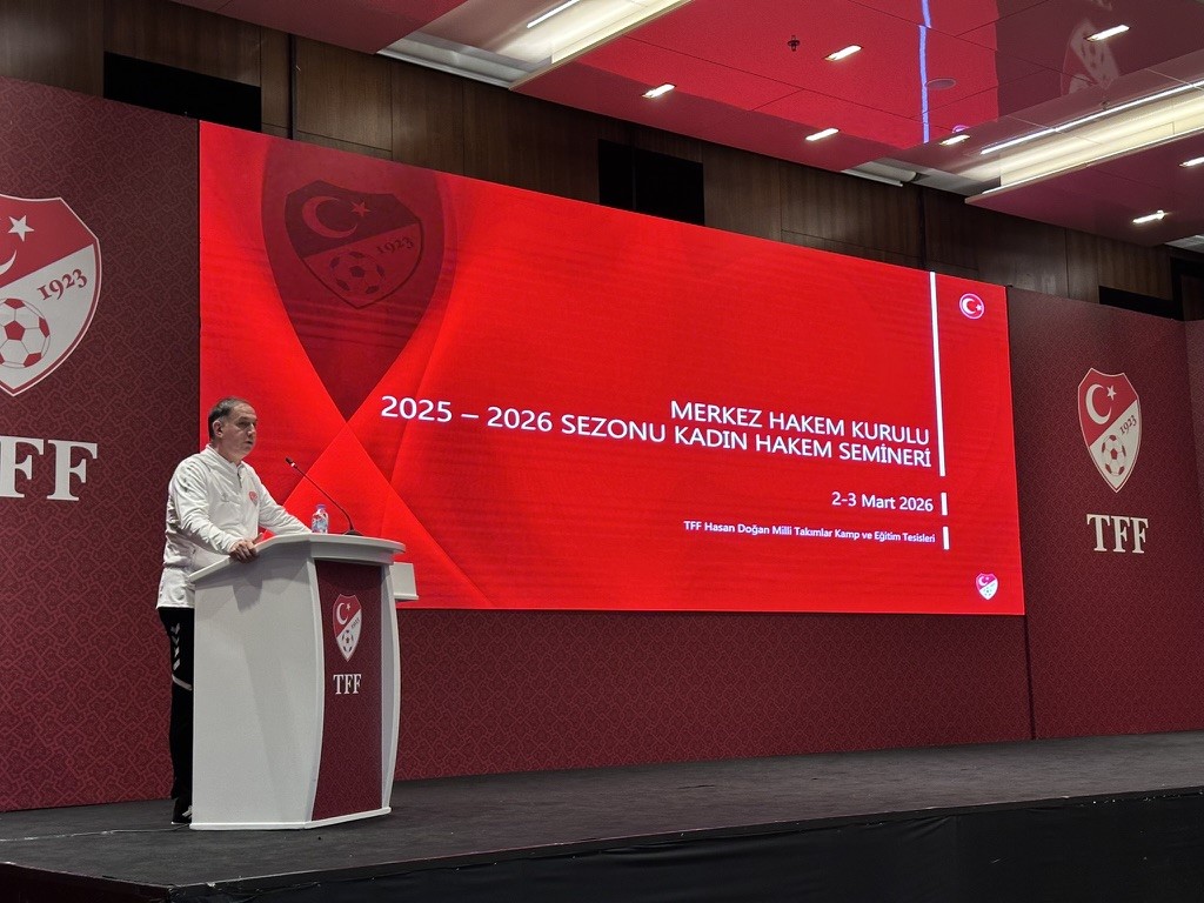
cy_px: 452
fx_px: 1670
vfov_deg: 30.3
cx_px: 602
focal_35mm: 48
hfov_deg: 39.7
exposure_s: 1/33
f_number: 1.78
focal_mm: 6.86
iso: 250
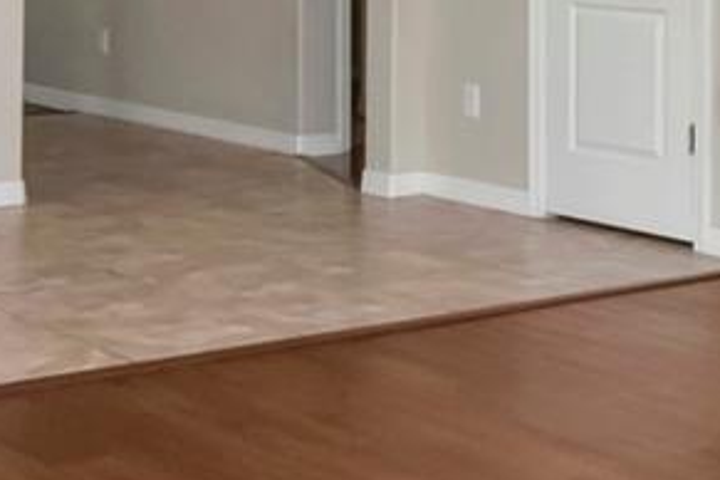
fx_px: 1815
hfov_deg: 22.4
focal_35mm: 91
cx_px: 421
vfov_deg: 14.6
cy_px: -89
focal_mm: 11
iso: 1000
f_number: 10
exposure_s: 1/80
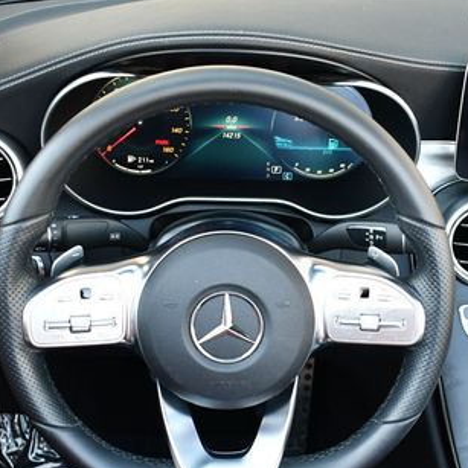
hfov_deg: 24.1
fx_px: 1086
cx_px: 351
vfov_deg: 24.2
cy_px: 302
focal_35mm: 71
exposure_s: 1/200
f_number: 3.5
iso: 800
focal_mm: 20
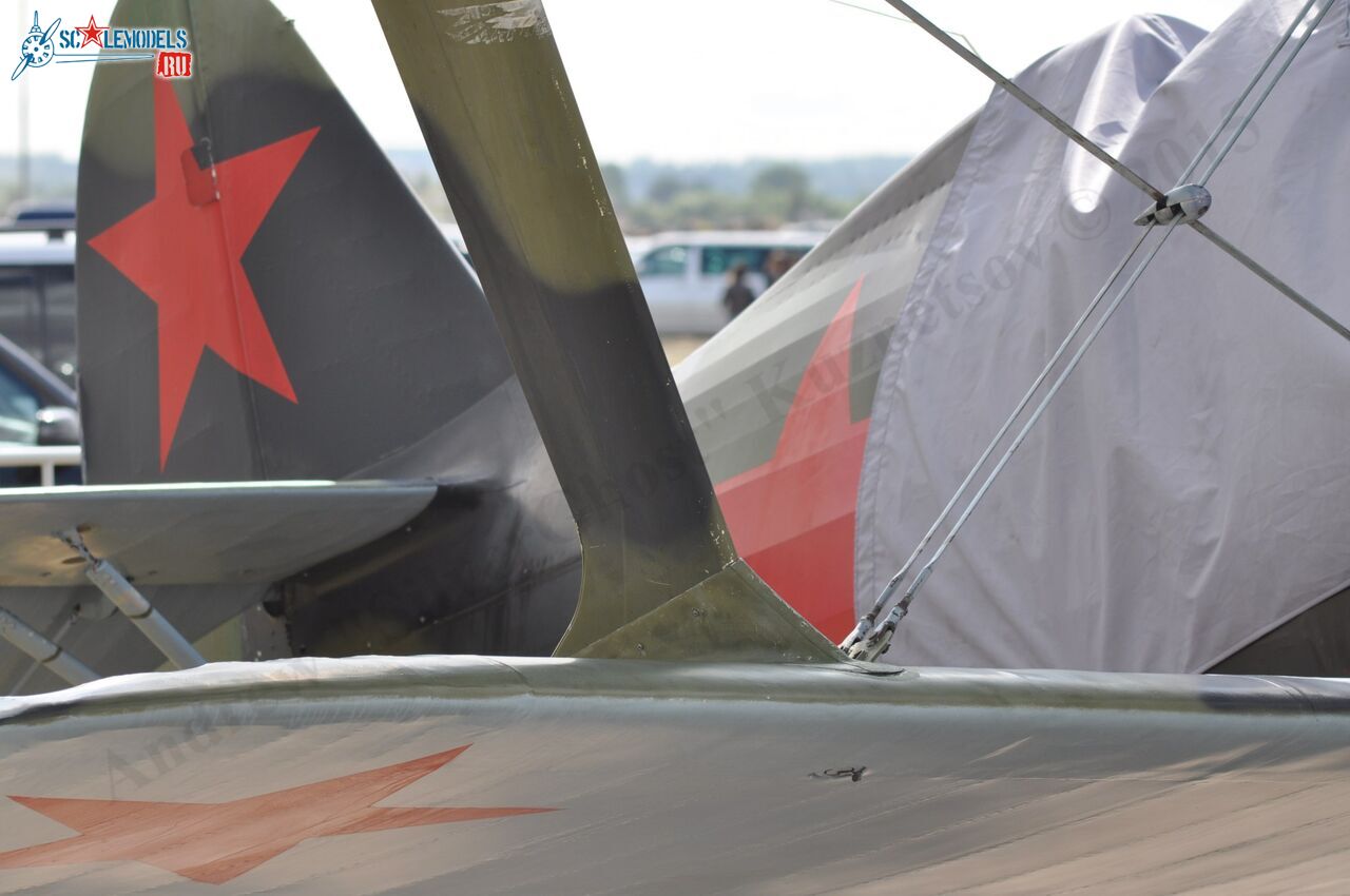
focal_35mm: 232
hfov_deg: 8.9
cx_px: 675
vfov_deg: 5.9
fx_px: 8708
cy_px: 448
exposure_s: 1/250
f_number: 8
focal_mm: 155
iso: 200
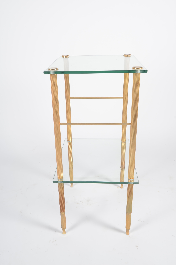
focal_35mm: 36
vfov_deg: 53.2
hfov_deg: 36.7
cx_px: 88
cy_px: 132
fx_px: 265
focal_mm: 24
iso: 100
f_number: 11
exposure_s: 1/125
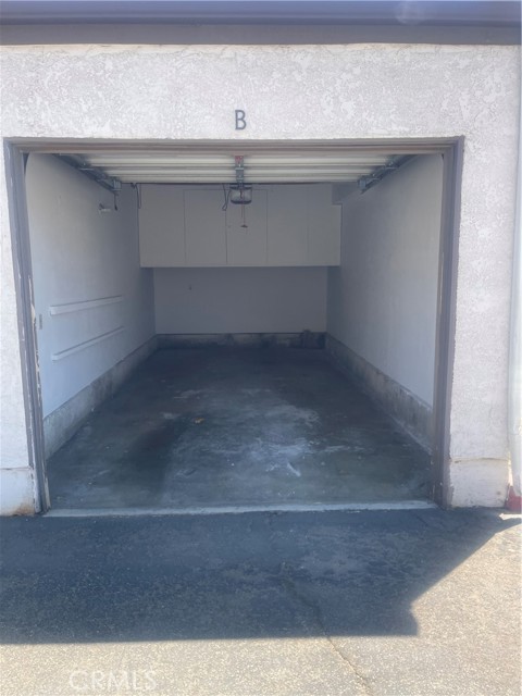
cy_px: 348
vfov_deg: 67.3
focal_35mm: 26
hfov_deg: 53.1
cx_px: 261
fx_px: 523
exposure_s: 1/774
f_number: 1.6
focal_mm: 4.2
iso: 32
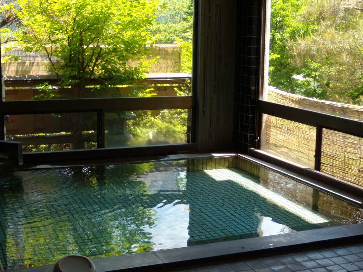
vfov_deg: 29.1
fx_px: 524
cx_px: 182
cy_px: 136
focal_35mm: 50
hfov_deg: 38.2
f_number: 3.8
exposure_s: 1/100
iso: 80
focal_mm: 8.8
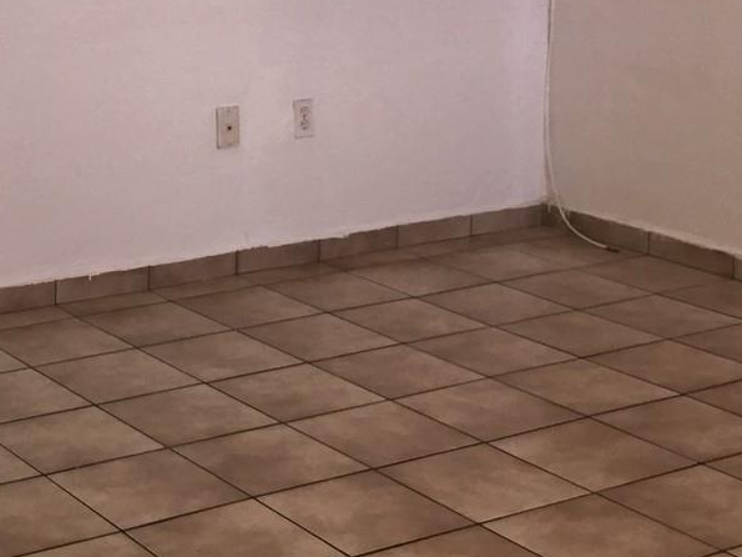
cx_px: 51
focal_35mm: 78
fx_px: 1672
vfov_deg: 18.5
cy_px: 35
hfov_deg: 24.2
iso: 32
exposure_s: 1/15
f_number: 2.2
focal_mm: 4.15
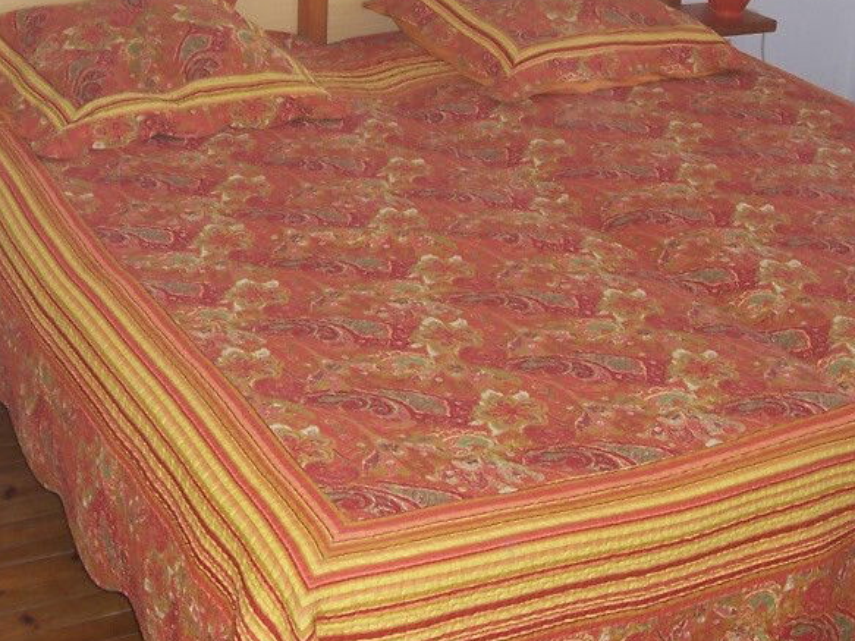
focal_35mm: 70
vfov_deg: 20.5
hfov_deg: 27.8
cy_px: 51
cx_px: 469
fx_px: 1729
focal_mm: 5.6
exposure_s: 1/60
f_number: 2.7
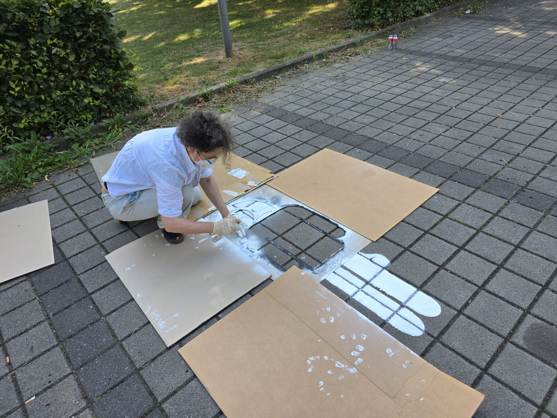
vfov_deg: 58.9
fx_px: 370
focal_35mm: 23
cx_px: 278
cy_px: 209
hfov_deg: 73.9
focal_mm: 6.3
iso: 25
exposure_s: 1/359
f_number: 1.7
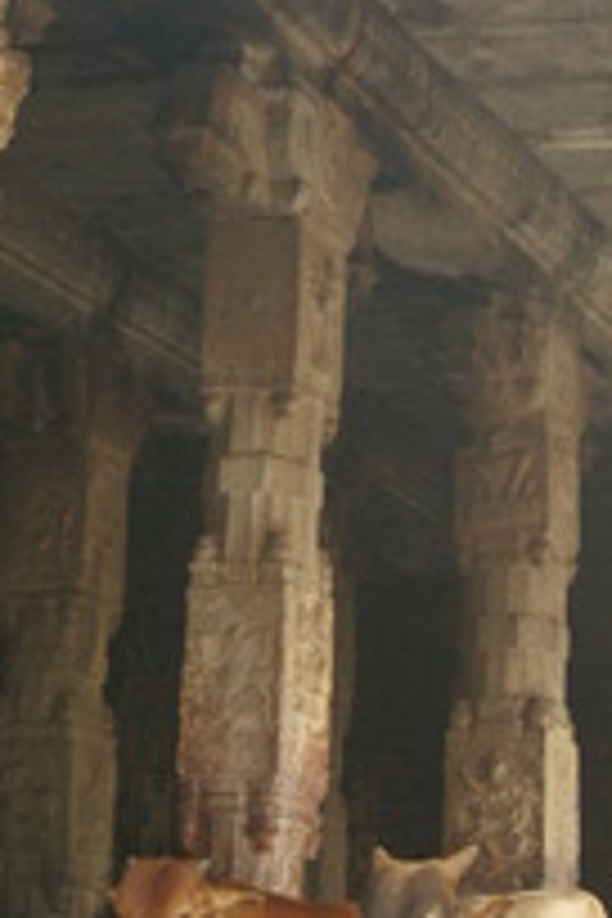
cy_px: 436
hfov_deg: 10.2
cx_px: 364
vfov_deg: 15.3
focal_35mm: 134
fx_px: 3417
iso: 800
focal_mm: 38
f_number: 4.5
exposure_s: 1/30
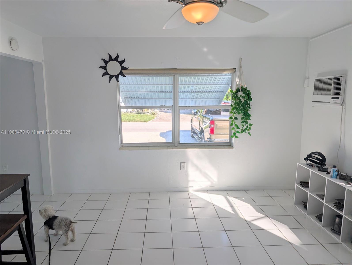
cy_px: 132
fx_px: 244
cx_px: 176
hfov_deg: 71.5
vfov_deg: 56.9
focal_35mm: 24
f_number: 1.68
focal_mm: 6.9
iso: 21
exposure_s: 1/418
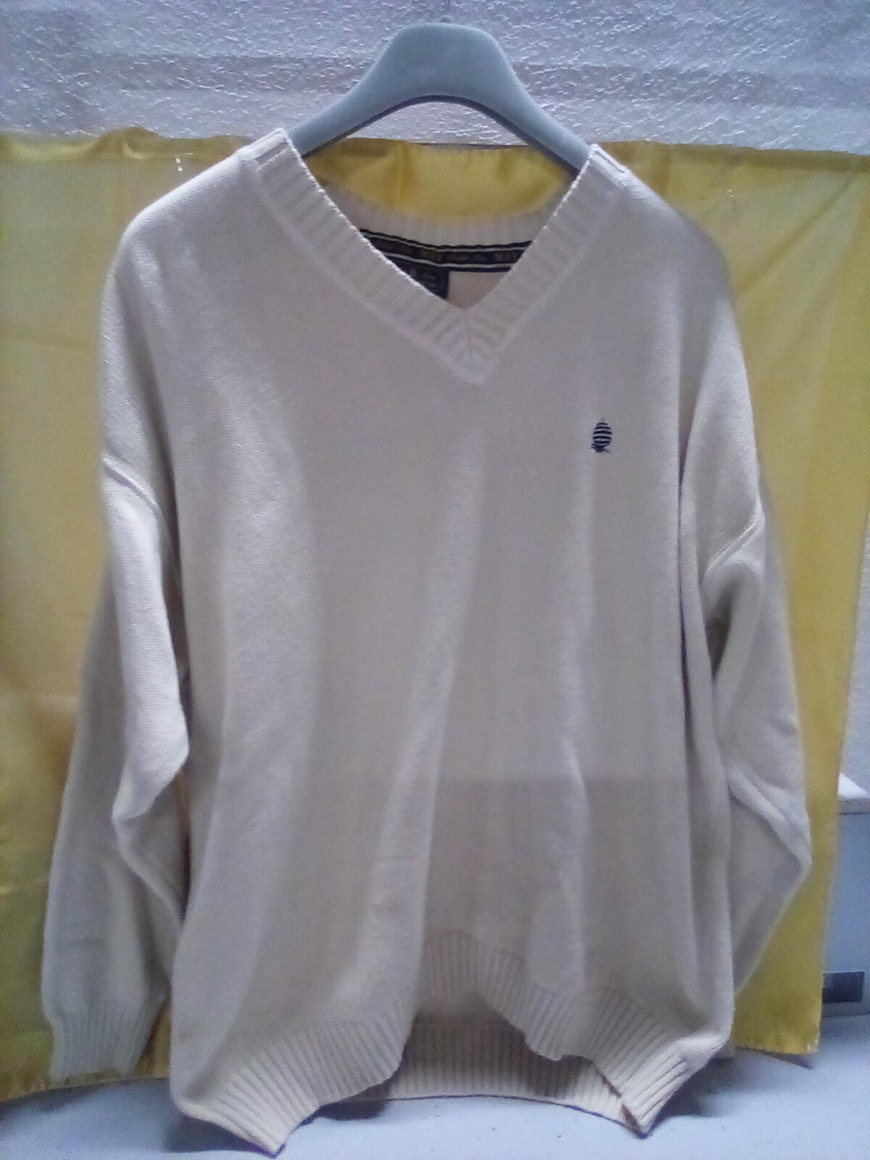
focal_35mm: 28
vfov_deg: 63.4
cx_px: 435
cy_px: 580
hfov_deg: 49.7
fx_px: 938
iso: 233
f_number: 2.2
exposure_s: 1/25
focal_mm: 2.27
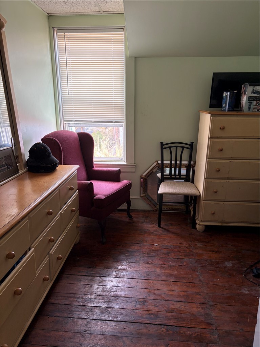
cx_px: 130
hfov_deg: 53.1
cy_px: 174
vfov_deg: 67.3
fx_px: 260
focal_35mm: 26
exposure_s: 1/65
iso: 125
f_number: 1.6
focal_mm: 5.96
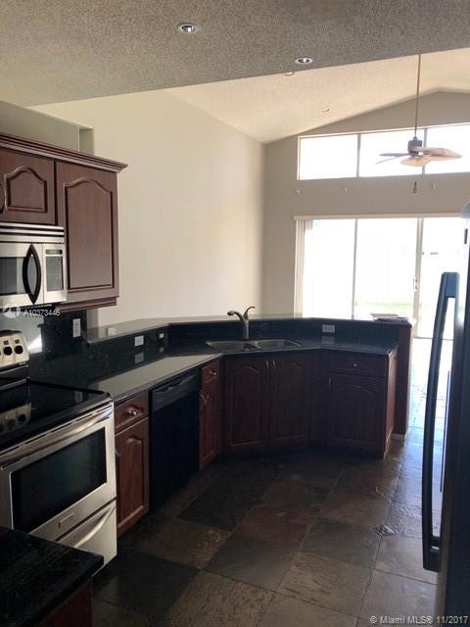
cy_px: 314
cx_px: 235
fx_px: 525
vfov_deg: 61.7
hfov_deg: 48.2
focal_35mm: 29
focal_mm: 3.99
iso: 80
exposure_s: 1/120
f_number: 1.8
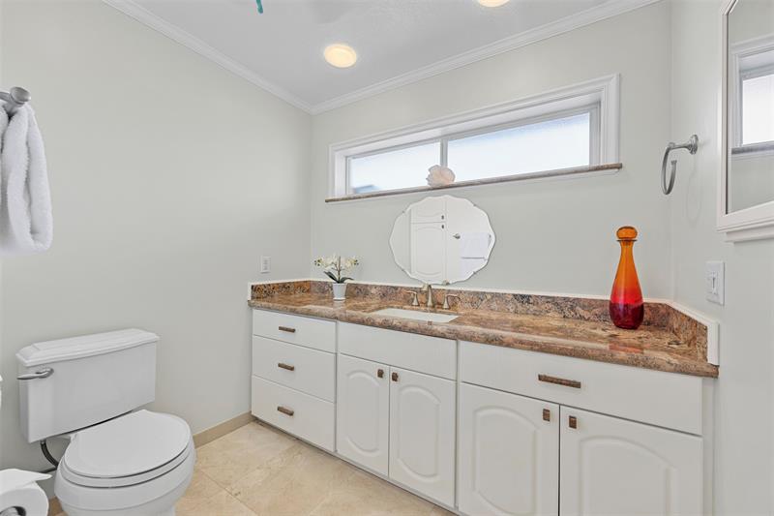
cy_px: 258
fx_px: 301
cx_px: 387
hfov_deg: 104.3
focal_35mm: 14
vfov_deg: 81.2
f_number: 8
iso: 500
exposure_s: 1/5
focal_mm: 14
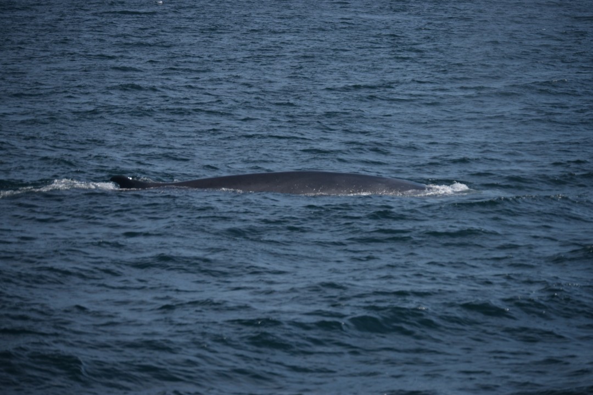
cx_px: 296
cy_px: 198
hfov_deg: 11.4
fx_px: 2965
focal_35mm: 180
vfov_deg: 7.6
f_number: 4.8
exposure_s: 1/4000
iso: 200
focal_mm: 120
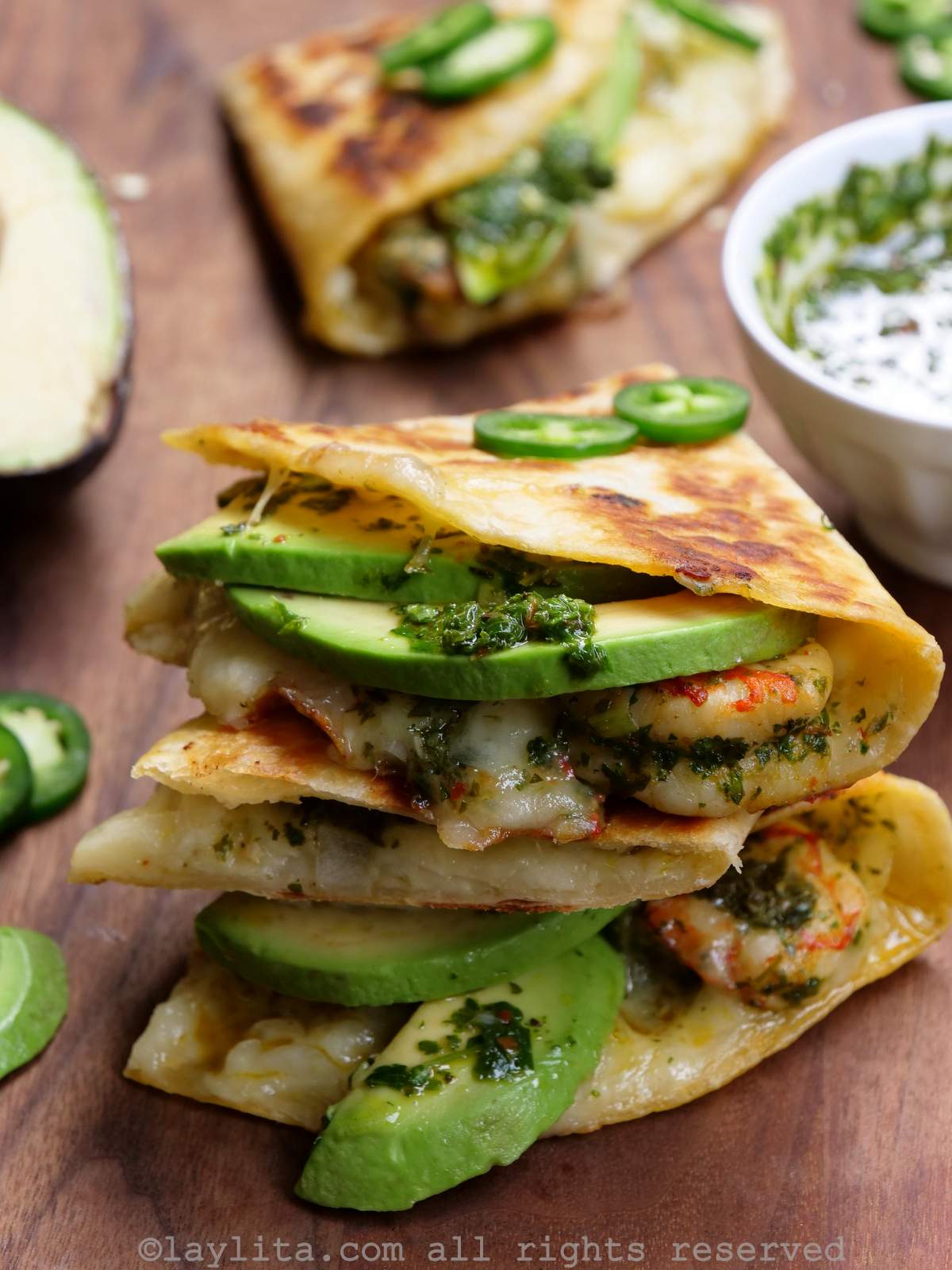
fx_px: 4400
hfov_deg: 12.3
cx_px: 476
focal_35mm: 120
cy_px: 635
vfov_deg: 16.4
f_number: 5.6
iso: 500
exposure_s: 1/125
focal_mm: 60
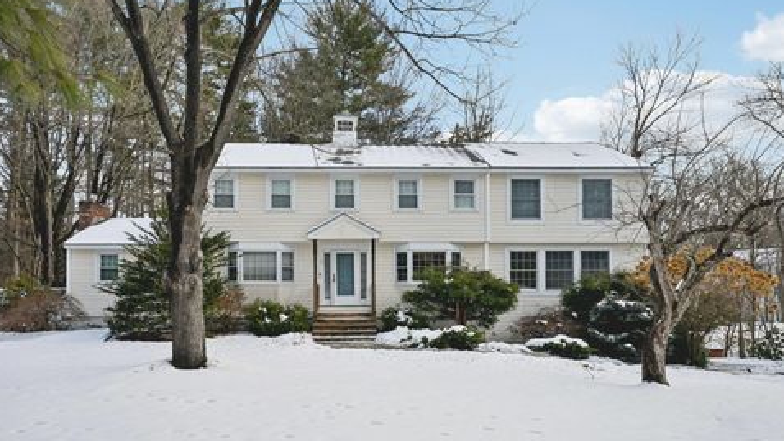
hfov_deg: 78.7
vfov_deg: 49.3
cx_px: 377
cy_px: 255
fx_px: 478
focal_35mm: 23
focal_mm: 21
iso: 400
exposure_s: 1/640
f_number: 8
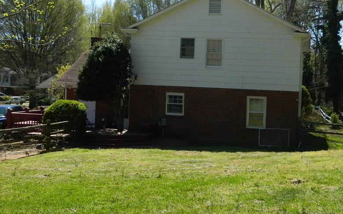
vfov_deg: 22.7
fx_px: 533
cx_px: 208
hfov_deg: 35.5
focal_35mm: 57
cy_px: 83
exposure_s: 1/640
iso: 80
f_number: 3.5
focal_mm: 7.3
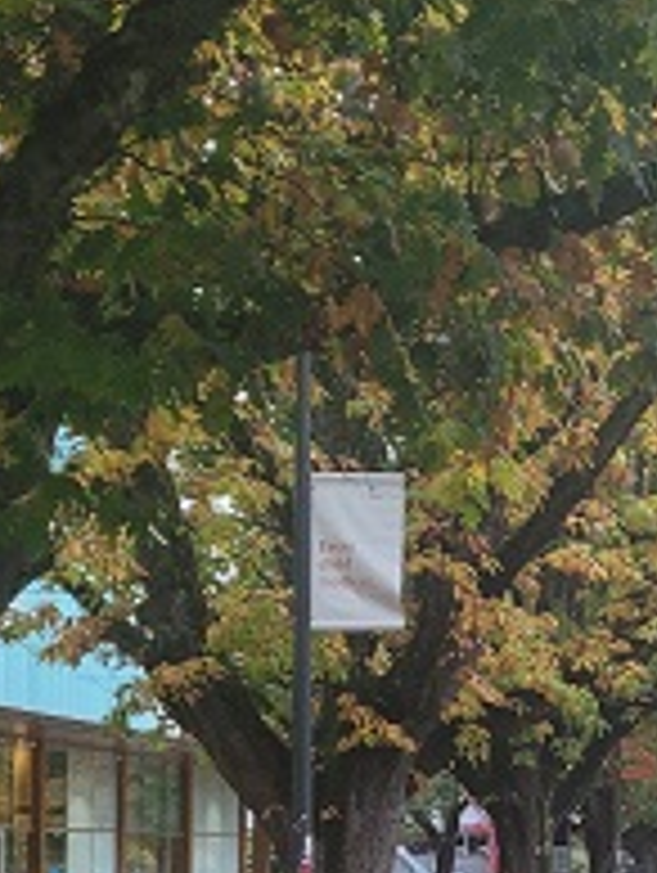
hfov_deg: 17.0
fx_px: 2045
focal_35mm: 81
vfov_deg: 23.6
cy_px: 745
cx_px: 900
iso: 250
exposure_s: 1/120
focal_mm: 5.4
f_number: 1.8
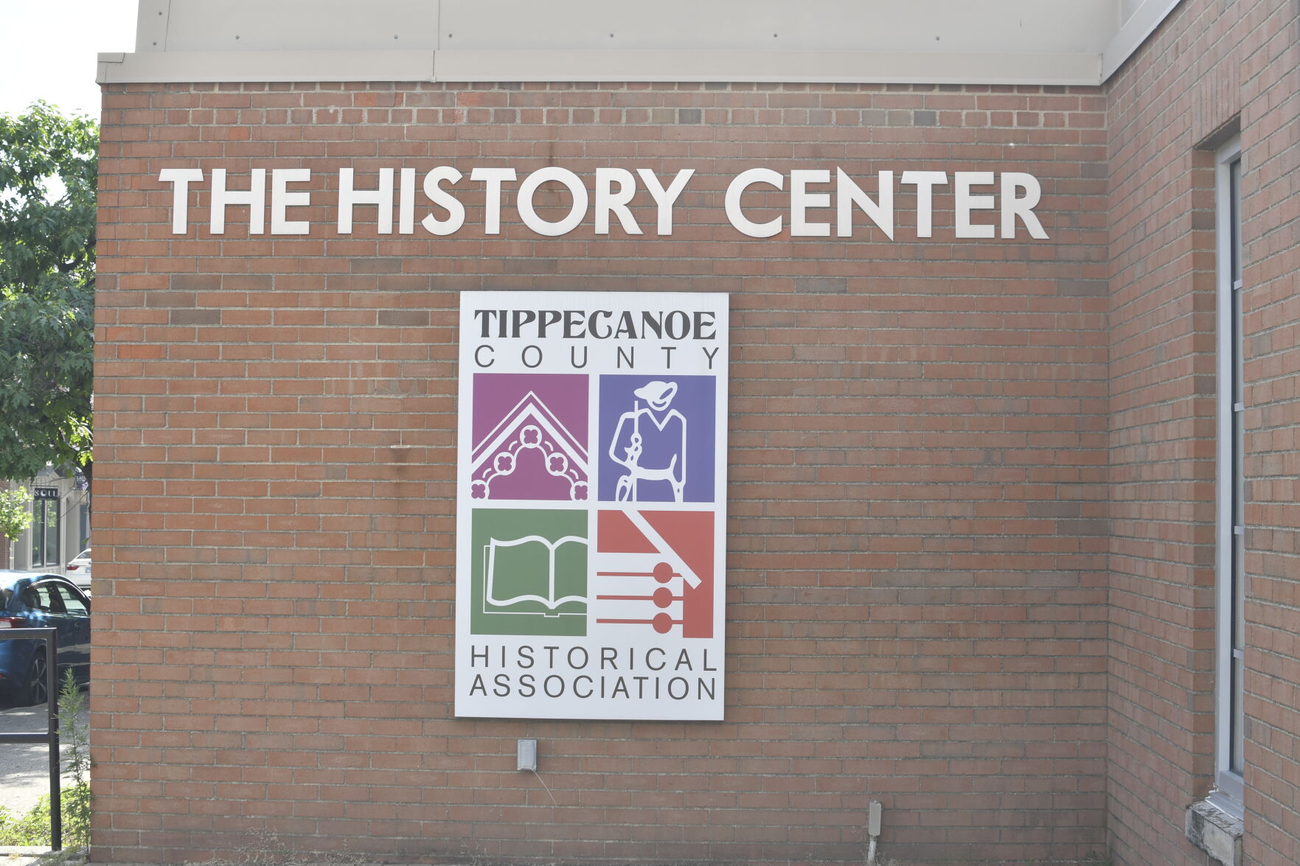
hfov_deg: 37.9
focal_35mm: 52
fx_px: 1896
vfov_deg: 25.7
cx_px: 650
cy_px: 433
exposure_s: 1/320
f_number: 4.5
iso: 100
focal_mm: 35
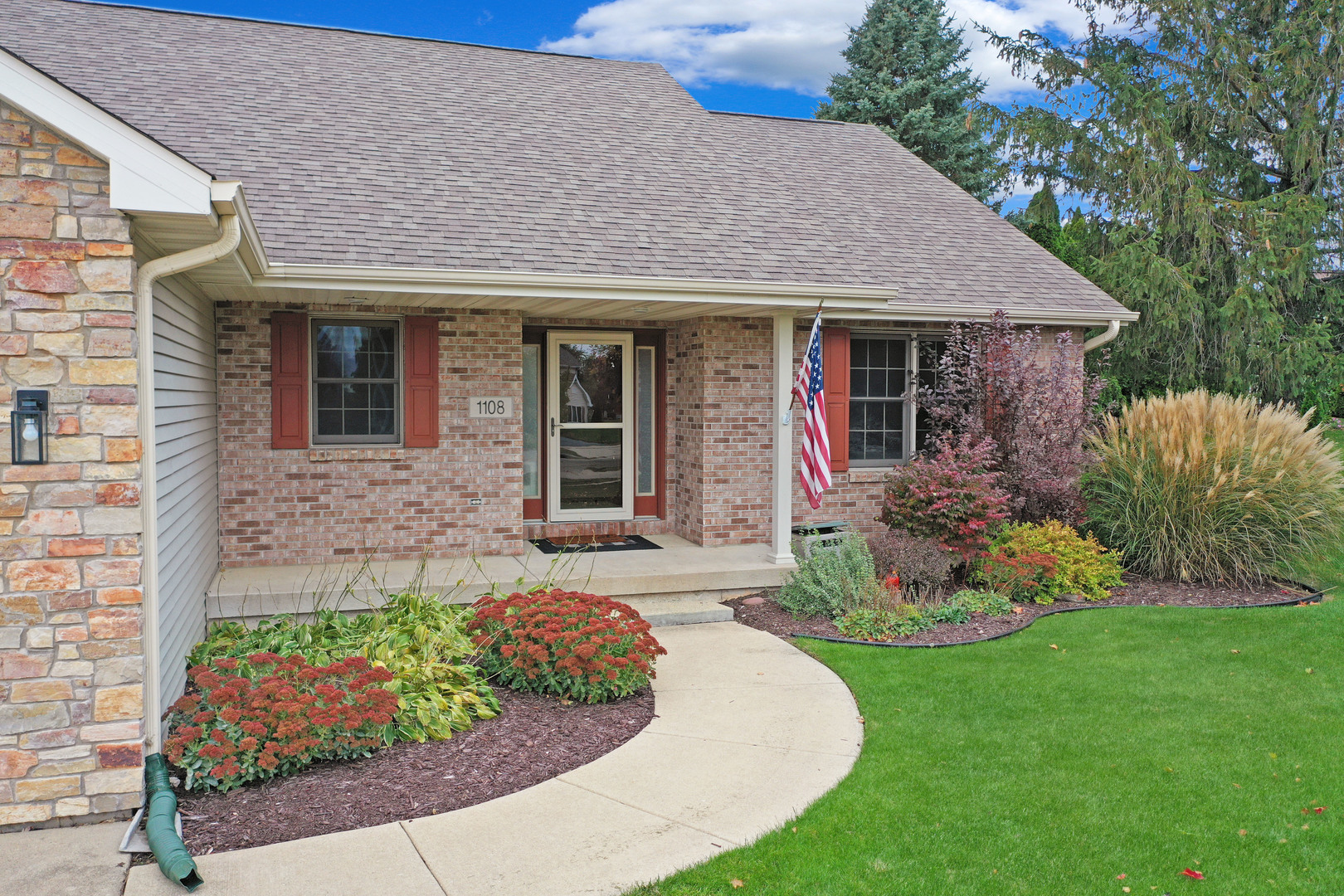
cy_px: 448
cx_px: 672
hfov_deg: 65.5
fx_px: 1045
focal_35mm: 28
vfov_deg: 46.4
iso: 100
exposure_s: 1/200
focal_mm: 10.26
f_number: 2.8
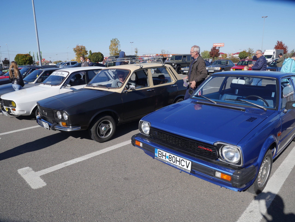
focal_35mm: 24
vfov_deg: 56.8
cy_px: 111
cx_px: 148
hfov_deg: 71.6
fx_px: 205
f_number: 7.1
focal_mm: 12
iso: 200
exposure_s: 1/500
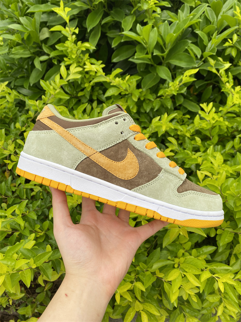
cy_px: 161
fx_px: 241
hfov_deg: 53.1
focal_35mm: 26
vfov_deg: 67.3
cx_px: 120
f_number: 1.8
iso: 32
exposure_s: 1/138
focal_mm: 4.25
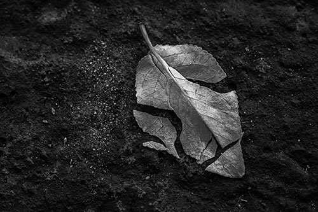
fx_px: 1854
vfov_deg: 6.5
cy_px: 106
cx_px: 159
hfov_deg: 9.8
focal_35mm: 210
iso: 400
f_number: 6.7
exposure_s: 1/640
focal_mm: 210
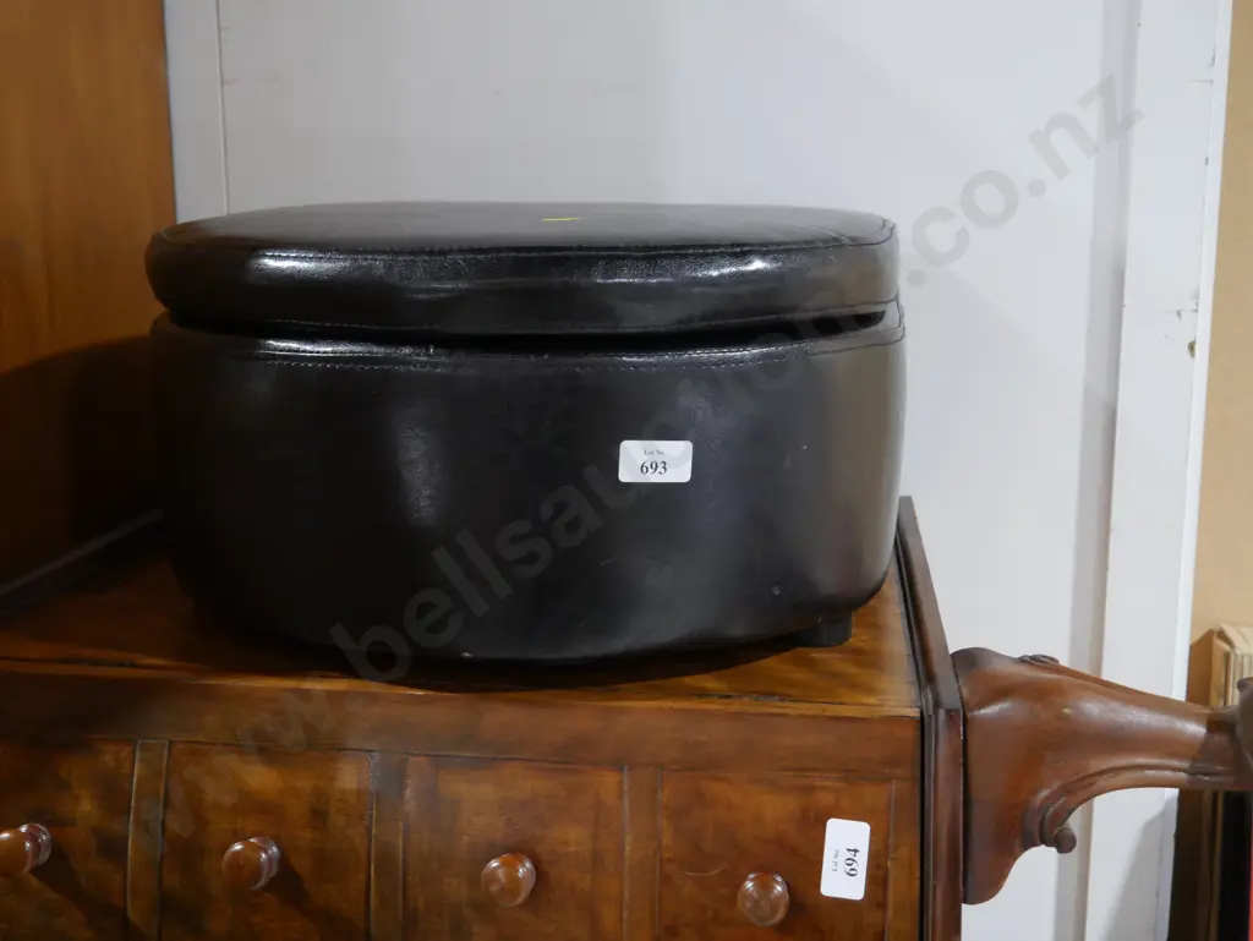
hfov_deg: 46.8
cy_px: 470
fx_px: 1449
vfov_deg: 36.0
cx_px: 626
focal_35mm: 40
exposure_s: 1/60
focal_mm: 20
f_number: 4.5
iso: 1600
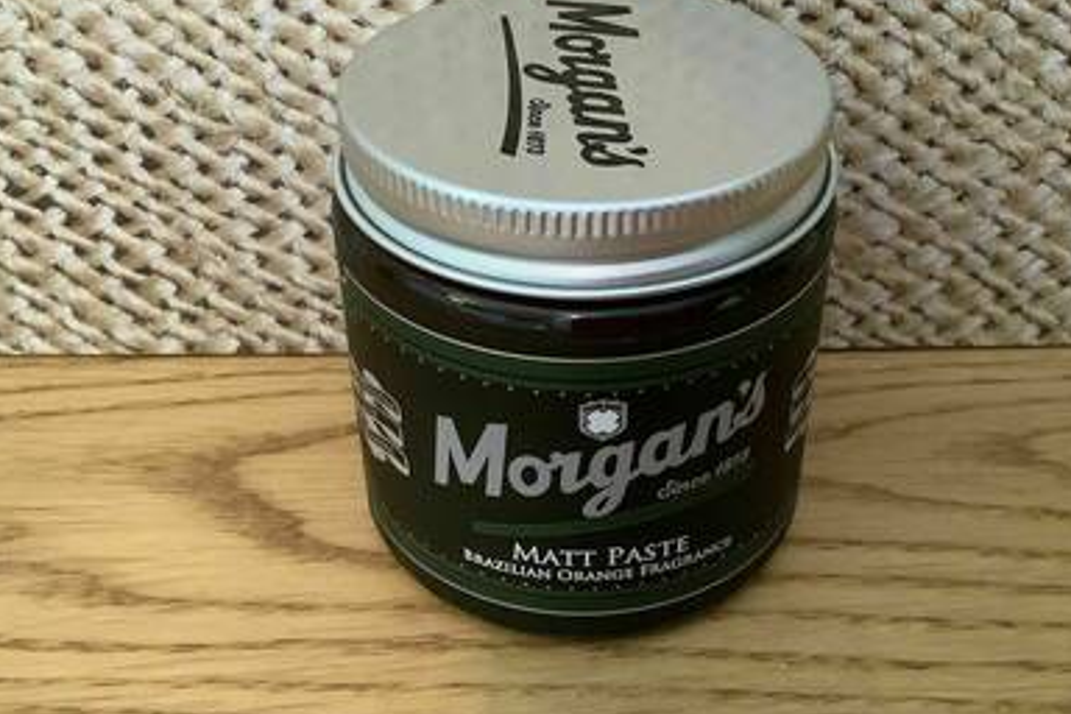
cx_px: 577
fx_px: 1249
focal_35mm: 42
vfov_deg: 31.9
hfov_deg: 46.4
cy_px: 311
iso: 500
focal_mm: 3.3
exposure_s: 1/25
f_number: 2.4
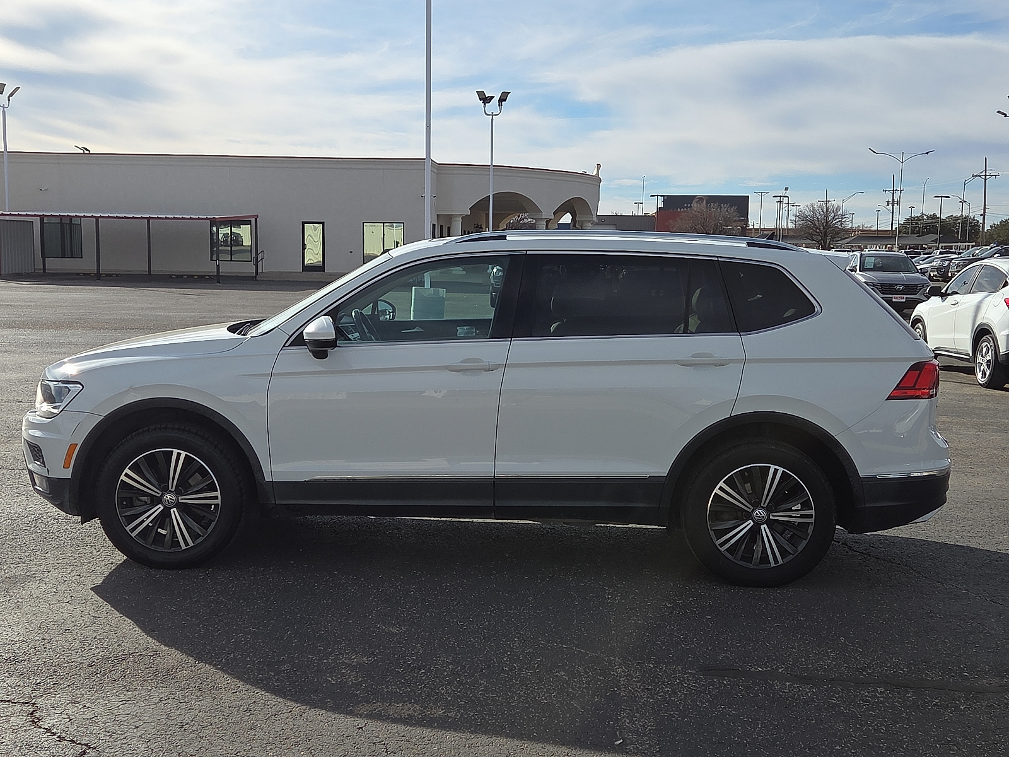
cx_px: 504
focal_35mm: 42
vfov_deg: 34.3
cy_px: 378
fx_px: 1224
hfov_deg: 44.8
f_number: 1.8
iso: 78
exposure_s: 1/10000
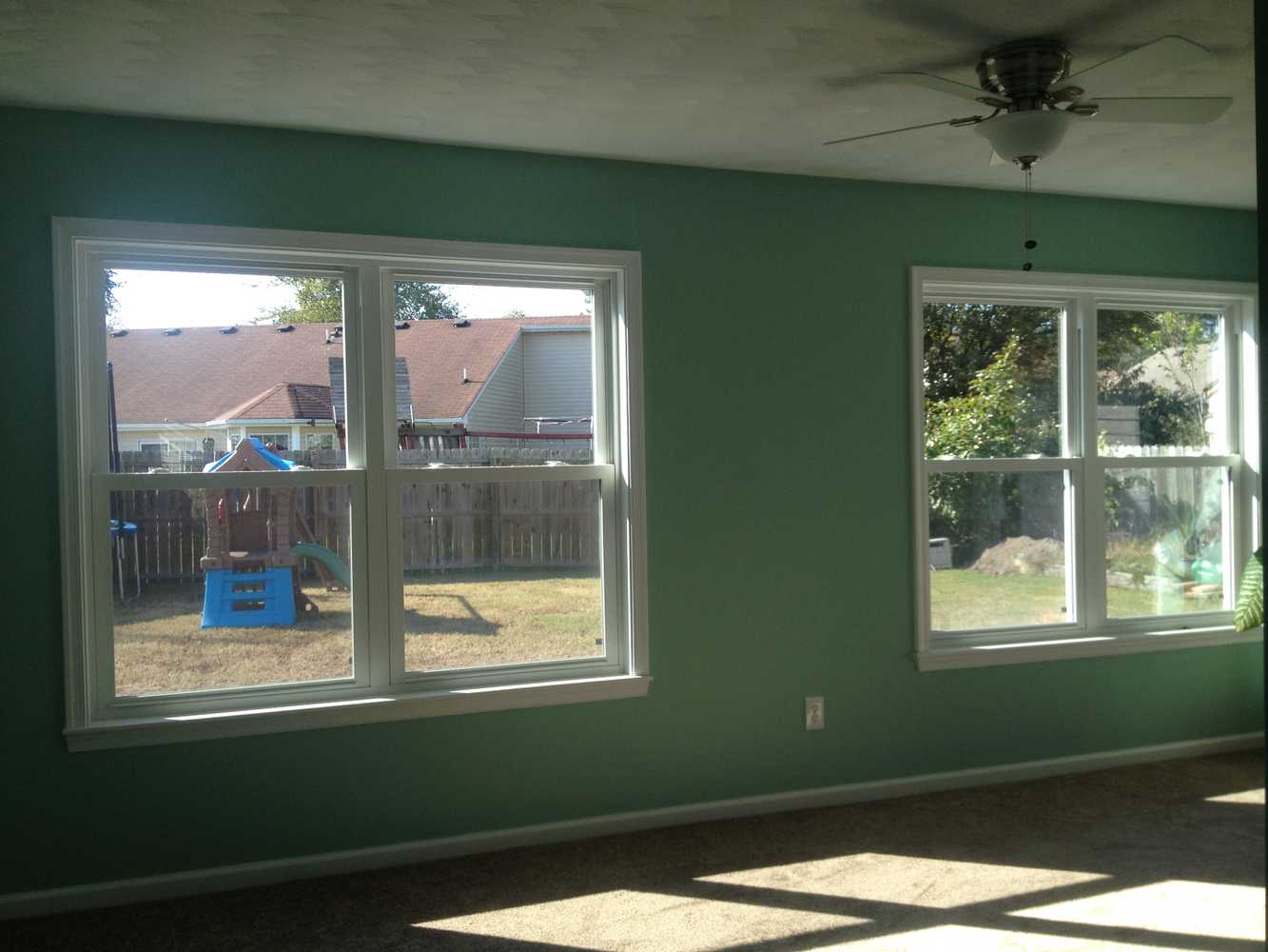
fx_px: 1282
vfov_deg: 40.7
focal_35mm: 35
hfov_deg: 52.6
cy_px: 476
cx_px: 634
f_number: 2.4
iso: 50
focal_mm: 4.28
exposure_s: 1/243
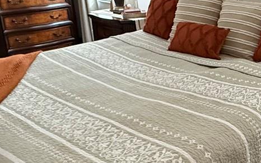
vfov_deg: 25.3
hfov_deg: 37.1
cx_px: 233
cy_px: 69
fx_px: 363
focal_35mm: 51
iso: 800
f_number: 2.2
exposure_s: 1/60
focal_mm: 2.22
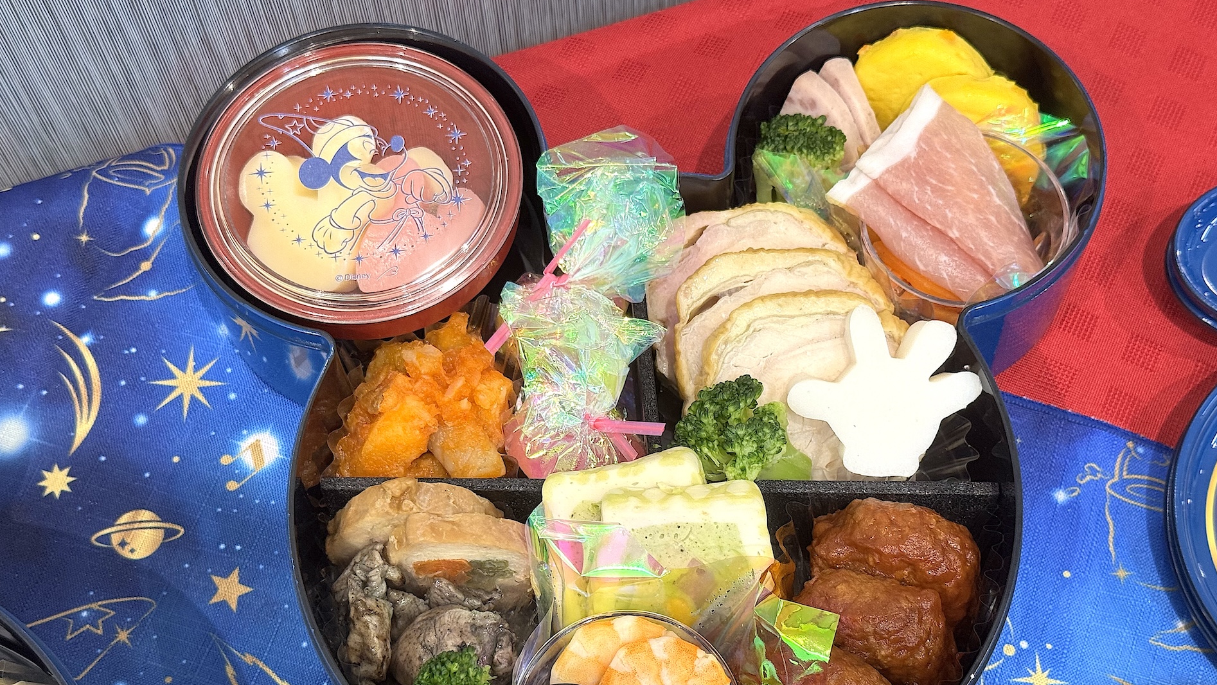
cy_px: 443
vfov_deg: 22.6
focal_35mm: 53
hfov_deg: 39.2
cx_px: 601
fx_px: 1711
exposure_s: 1/100
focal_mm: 6.76
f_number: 1.78
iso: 80
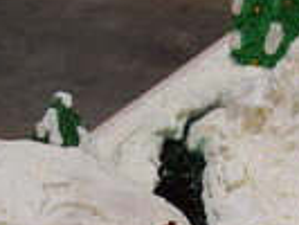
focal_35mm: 237
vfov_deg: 6.2
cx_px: 225
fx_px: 2049
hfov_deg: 8.3
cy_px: 290
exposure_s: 1/60
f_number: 2.8
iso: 250
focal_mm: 14.5
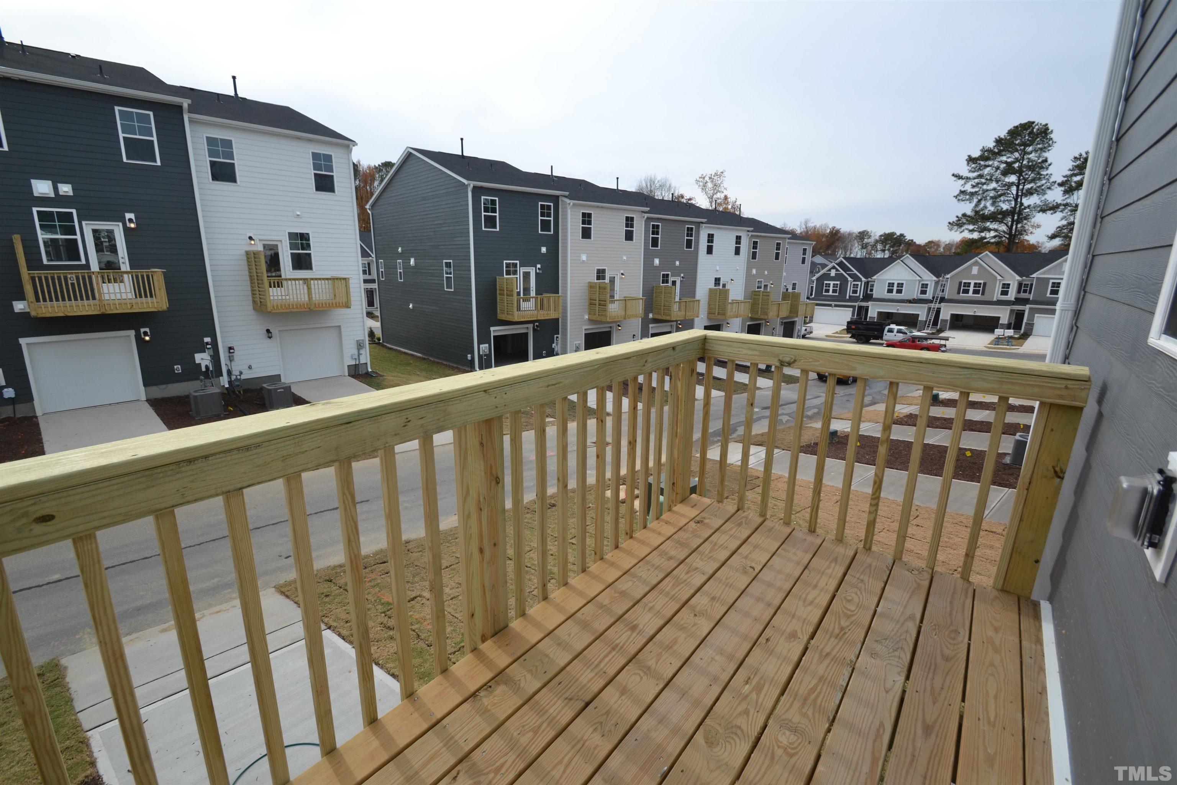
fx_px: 490
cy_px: 392
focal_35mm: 15
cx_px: 588
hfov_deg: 100.4
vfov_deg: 77.3
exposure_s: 1/250
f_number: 8
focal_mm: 10
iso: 100
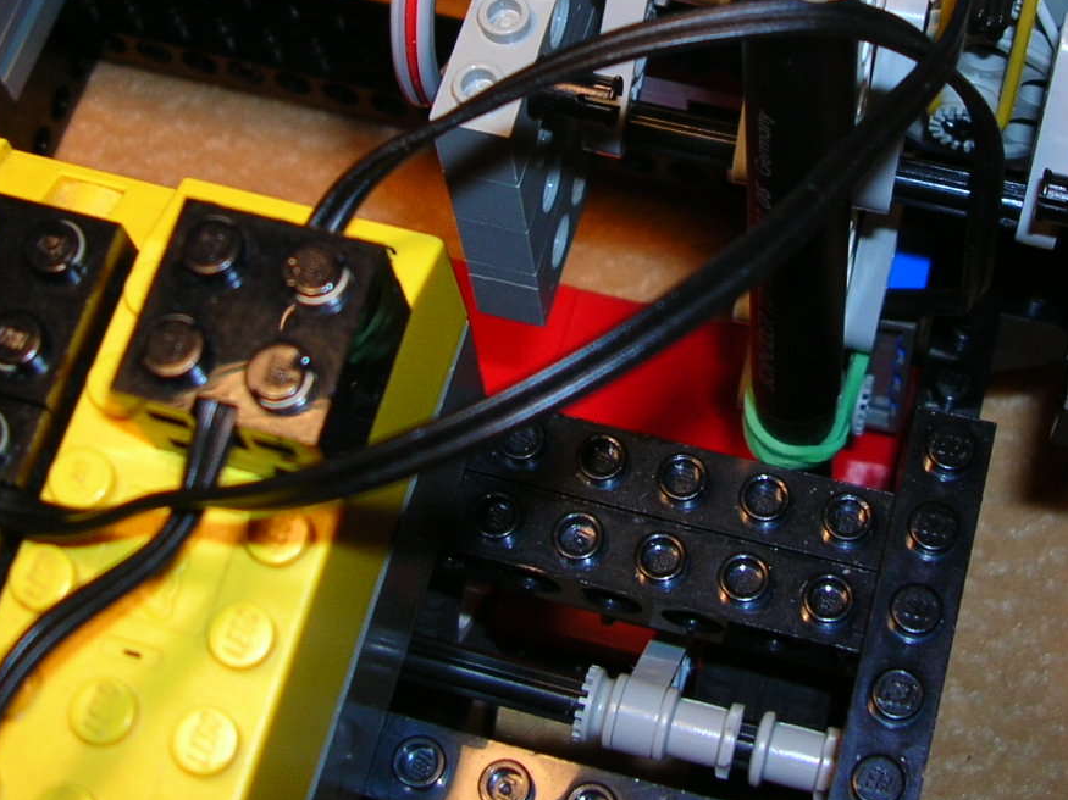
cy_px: 150
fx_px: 1974
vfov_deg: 22.6
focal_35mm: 64
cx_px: 710
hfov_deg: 30.1
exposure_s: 1/60.1
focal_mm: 5.8
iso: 50
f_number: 2.8
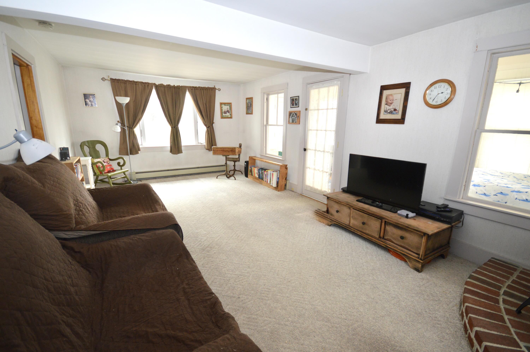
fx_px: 221
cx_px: 265
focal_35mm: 15
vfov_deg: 77.2
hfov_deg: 100.4
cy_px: 176
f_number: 4
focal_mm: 10
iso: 560
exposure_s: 1/60
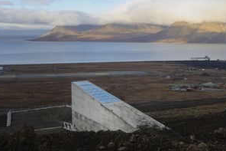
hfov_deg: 36.5
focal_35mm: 54
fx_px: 339
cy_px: 68
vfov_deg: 25.0
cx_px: 152
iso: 200
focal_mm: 38
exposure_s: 1/160
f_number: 9
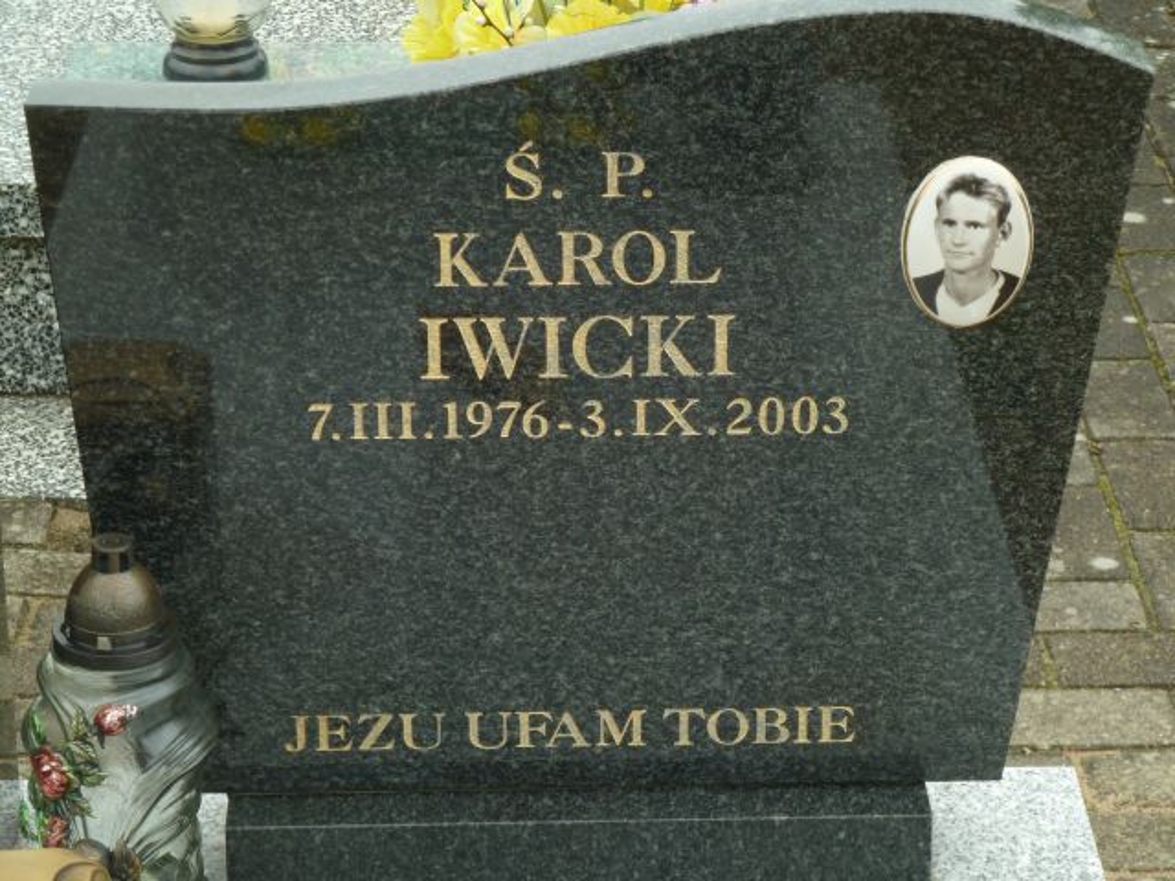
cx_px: 588
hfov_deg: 17.7
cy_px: 440
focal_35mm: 111
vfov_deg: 13.3
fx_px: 3768
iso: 80
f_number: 4.4
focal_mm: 18.2
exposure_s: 1/50
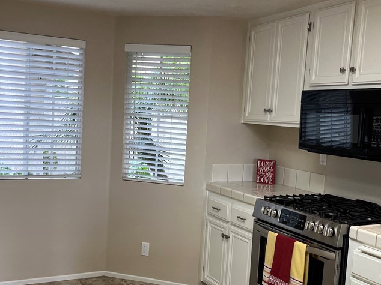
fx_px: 462
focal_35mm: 42
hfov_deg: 44.8
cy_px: 160
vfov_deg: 34.3
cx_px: 188
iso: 80
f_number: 1.6
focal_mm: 5.1
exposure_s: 1/120
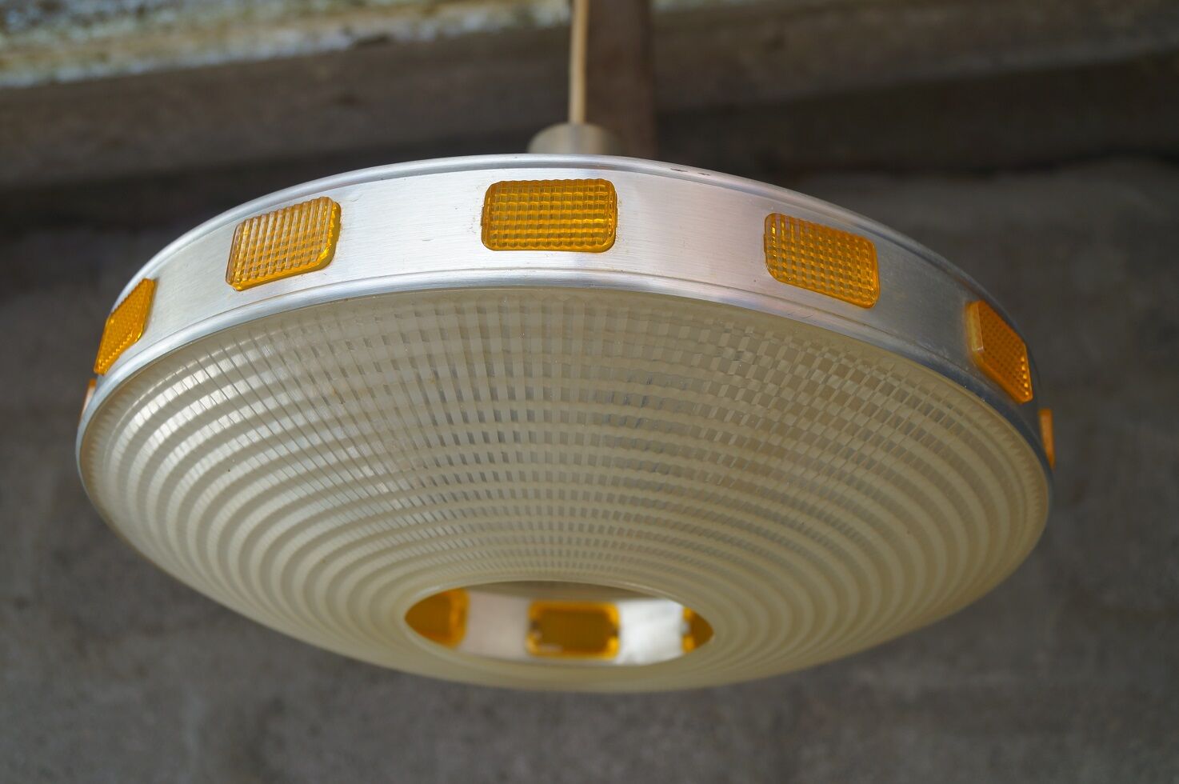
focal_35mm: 42
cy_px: 392
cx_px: 590
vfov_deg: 31.8
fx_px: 1374
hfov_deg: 46.4
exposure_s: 1/60
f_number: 4.5
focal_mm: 28
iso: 100
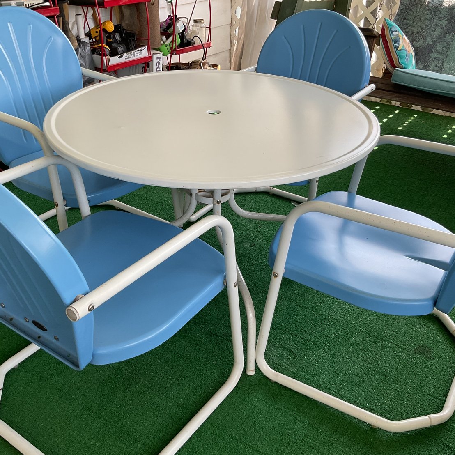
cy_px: 222
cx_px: 232
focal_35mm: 35
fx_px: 520
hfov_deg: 47.2
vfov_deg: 47.2
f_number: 1.8
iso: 40
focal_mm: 3
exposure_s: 1/120
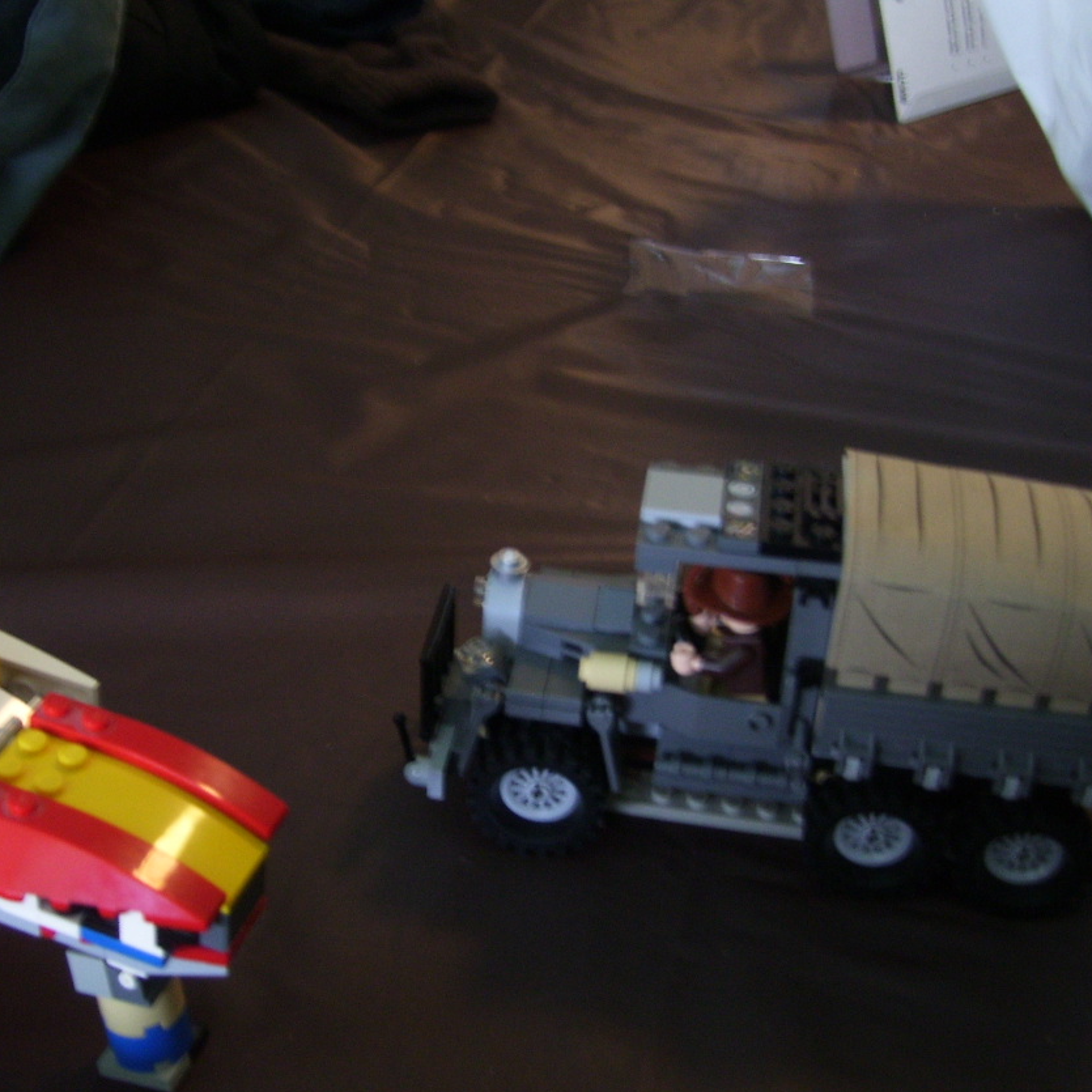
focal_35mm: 47
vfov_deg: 36.1
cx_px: 432
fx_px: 1677
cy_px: 547
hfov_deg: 35.9
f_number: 2.7
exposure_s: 1/8
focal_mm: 6
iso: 160
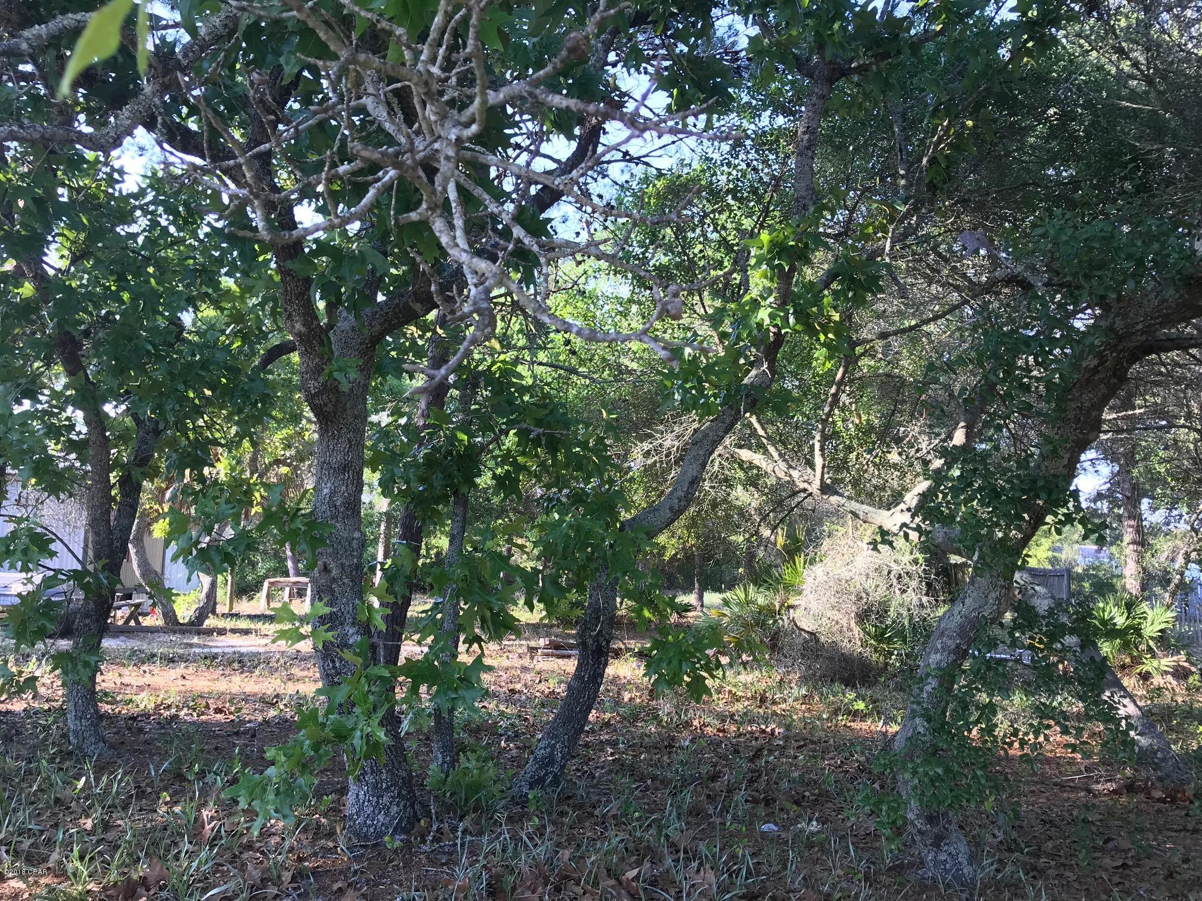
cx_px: 601
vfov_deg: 49.7
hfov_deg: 63.4
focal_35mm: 28
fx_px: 972
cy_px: 450
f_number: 1.8
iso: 20
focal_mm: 3.99
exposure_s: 1/114
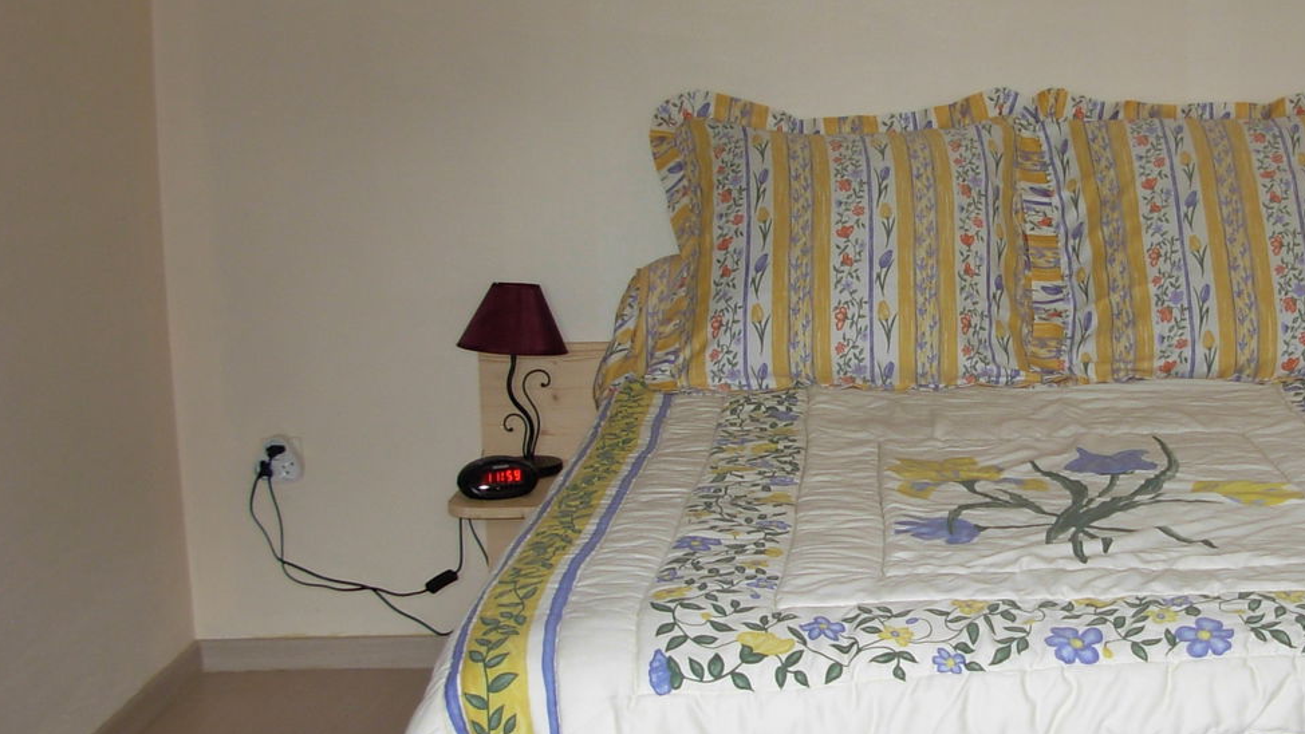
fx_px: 2353
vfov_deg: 17.7
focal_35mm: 68
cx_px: 1056
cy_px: 406
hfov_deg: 30.2
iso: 84
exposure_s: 1/23.9
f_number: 2.9
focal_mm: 6.3
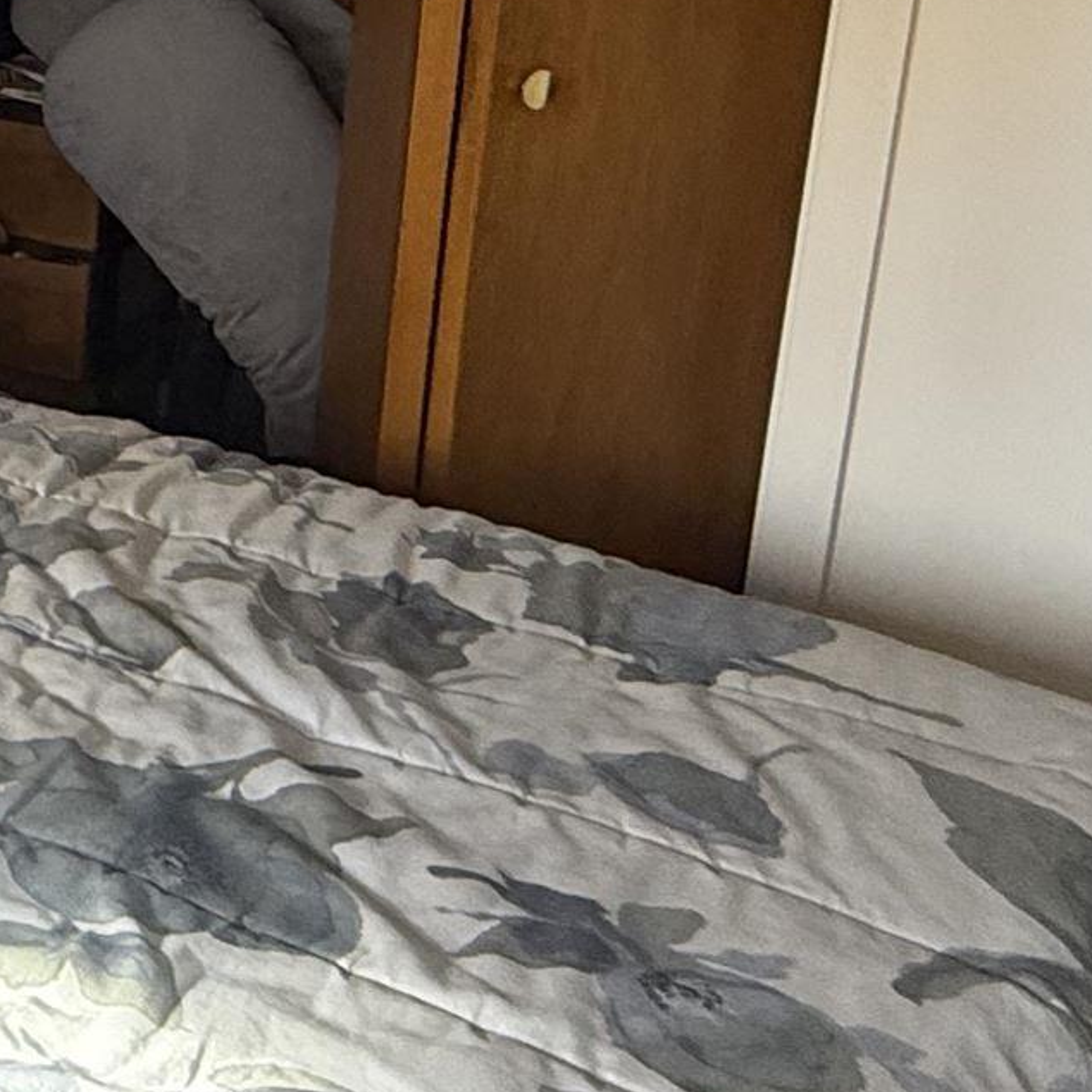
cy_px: 112
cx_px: -844
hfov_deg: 20.6
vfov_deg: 27.6
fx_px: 2141
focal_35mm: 60
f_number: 2.2
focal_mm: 2.22
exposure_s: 1/91
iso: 320
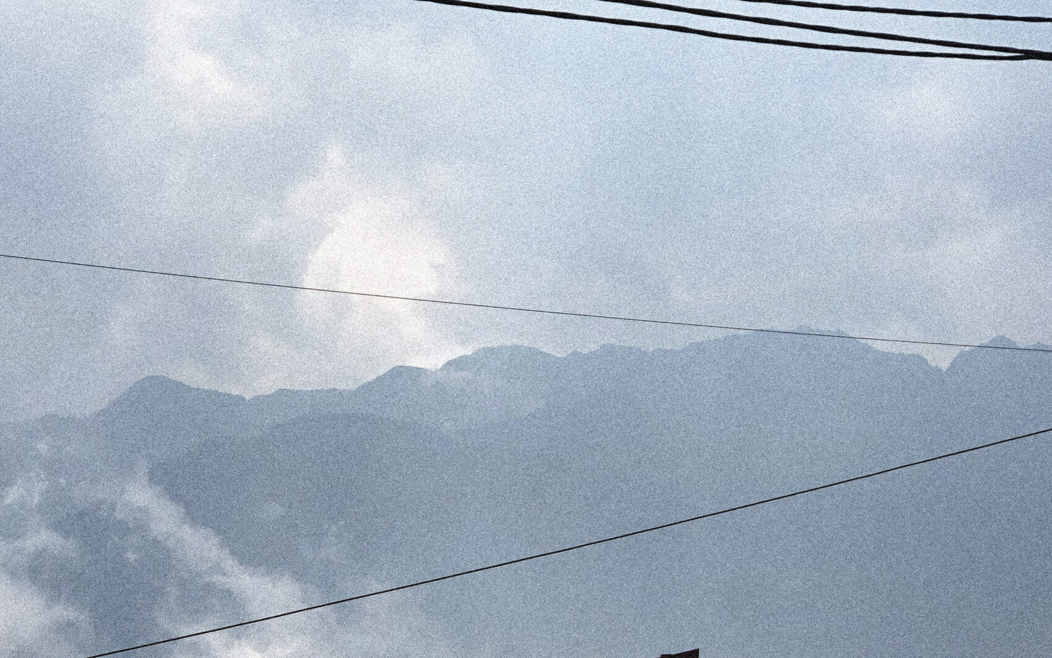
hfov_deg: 24.9
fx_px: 2380
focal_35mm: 83
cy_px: 395
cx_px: 515
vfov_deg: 15.7
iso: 16
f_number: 2.4
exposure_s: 1/1066
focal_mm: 6
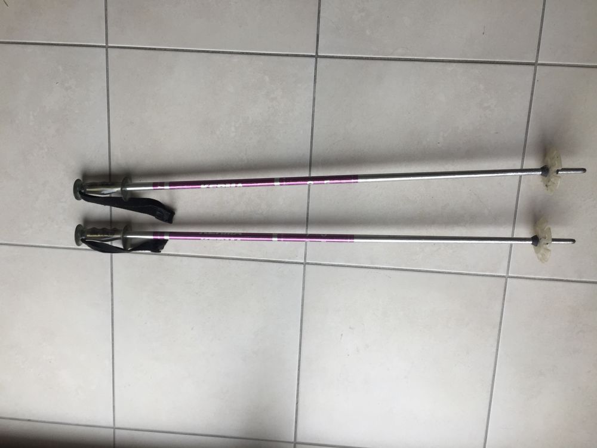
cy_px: 224
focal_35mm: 29
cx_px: 298
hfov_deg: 61.7
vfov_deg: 48.2
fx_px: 500
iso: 32
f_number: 2.2
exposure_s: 1/100
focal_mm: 4.15
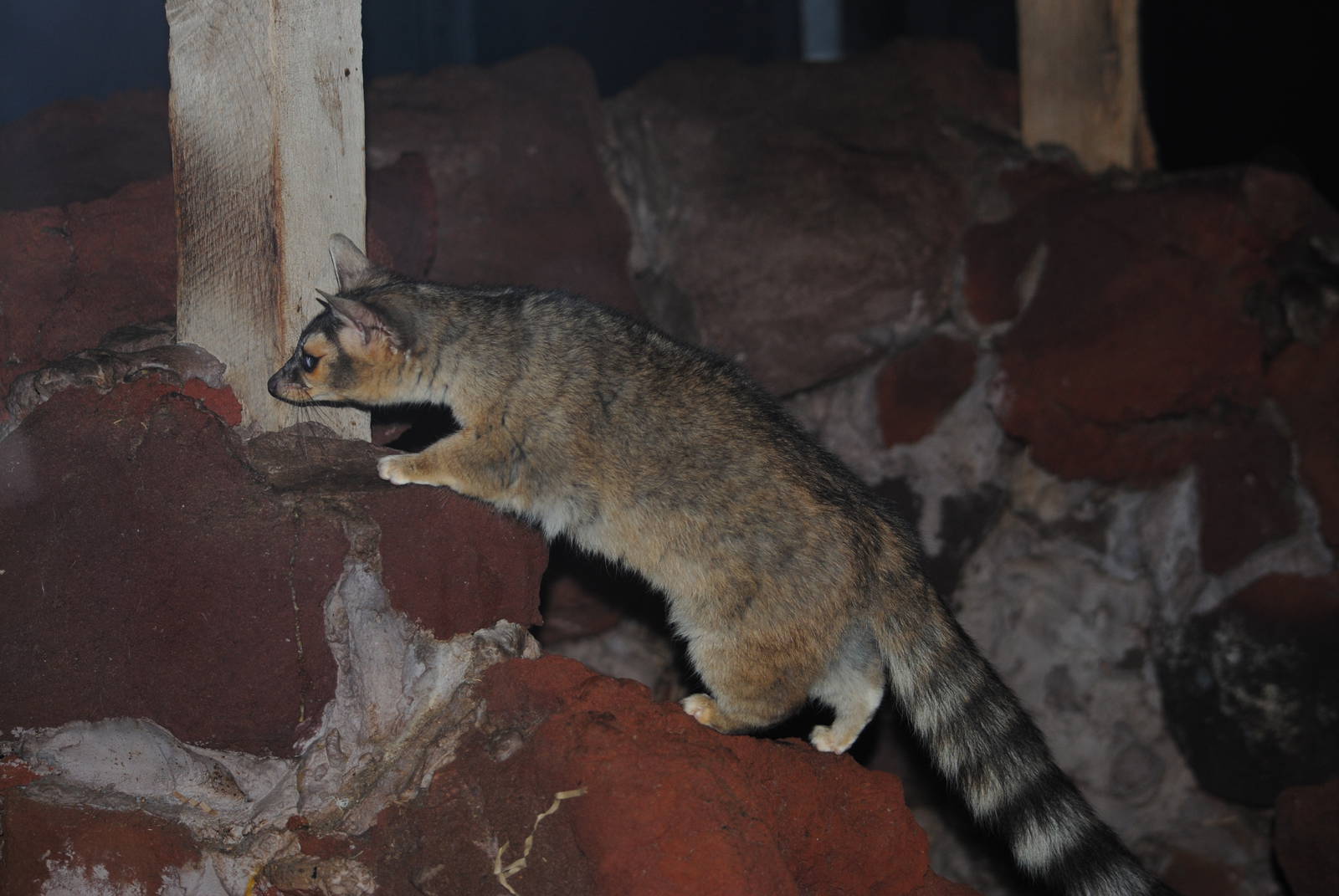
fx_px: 3072
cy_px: 448
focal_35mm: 82
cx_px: 670
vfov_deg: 16.6
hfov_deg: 24.6
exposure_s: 1/60
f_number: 4.5
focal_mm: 55
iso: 200
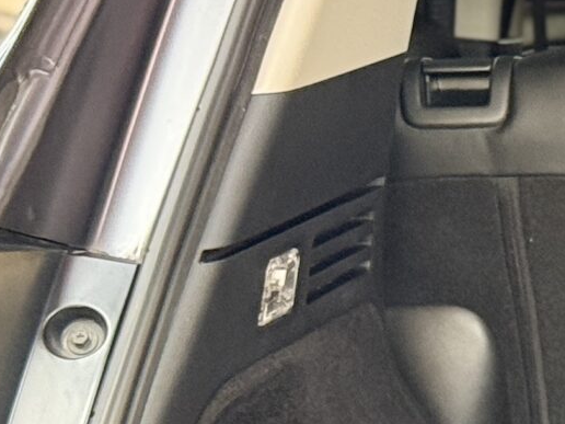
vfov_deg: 6.2
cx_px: 1249
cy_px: 460
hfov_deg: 7.8
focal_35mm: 238
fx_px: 3885
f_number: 1.78
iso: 250
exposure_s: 1/43
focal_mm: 6.76
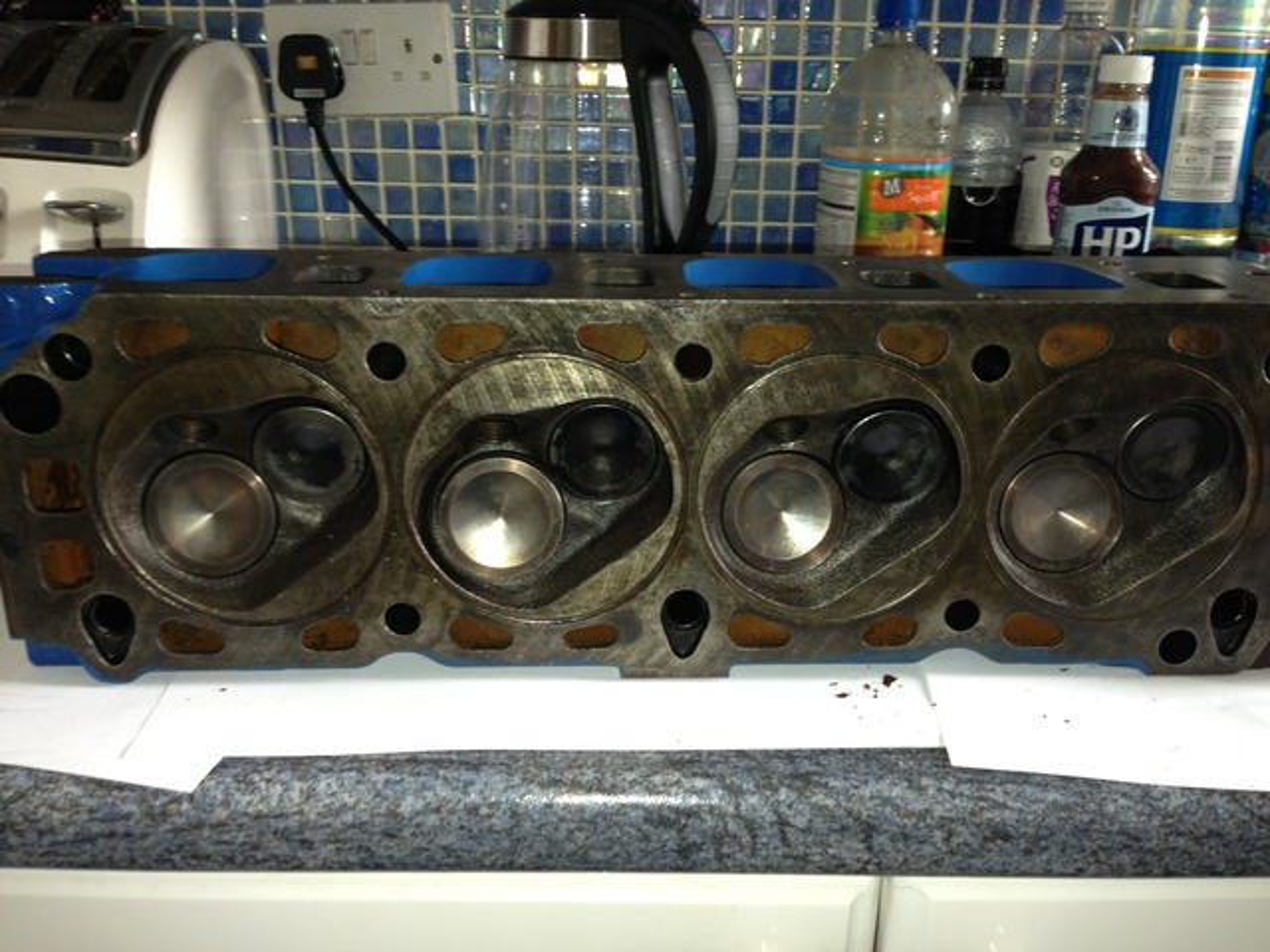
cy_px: 476
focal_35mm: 33
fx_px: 1211
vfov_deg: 42.9
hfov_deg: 55.4
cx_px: 635
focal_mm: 4.13
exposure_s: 1/20
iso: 80
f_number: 2.4
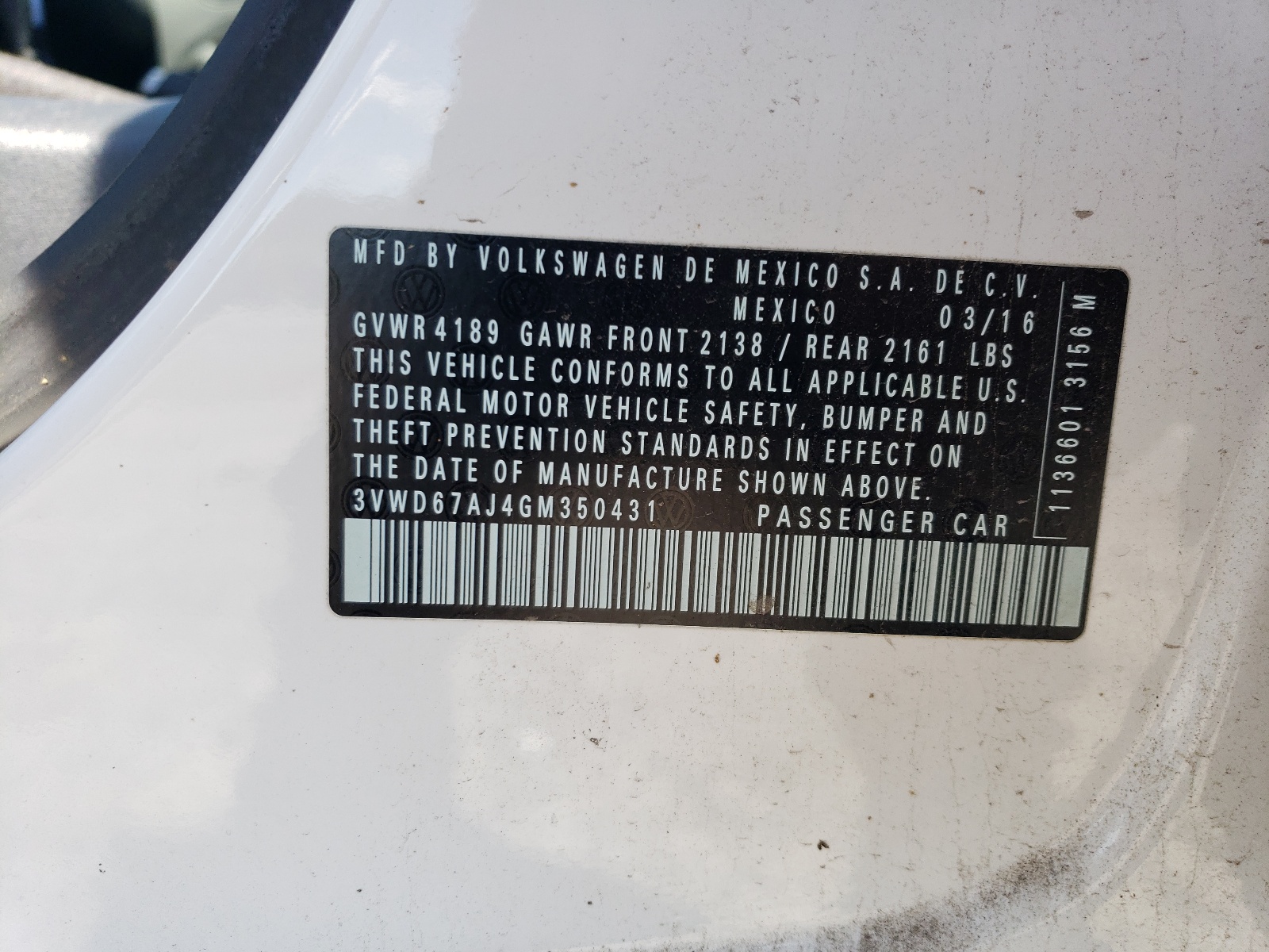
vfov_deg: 53.1
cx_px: 634
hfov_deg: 67.3
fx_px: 953
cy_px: 476
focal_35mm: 26
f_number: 1.5
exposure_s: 1/526
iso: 50
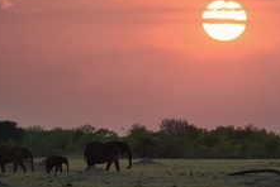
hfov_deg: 3.9
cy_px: 39
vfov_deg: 2.6
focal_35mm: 531
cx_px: 146
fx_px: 4135
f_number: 5
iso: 800
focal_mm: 280
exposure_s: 1/1000
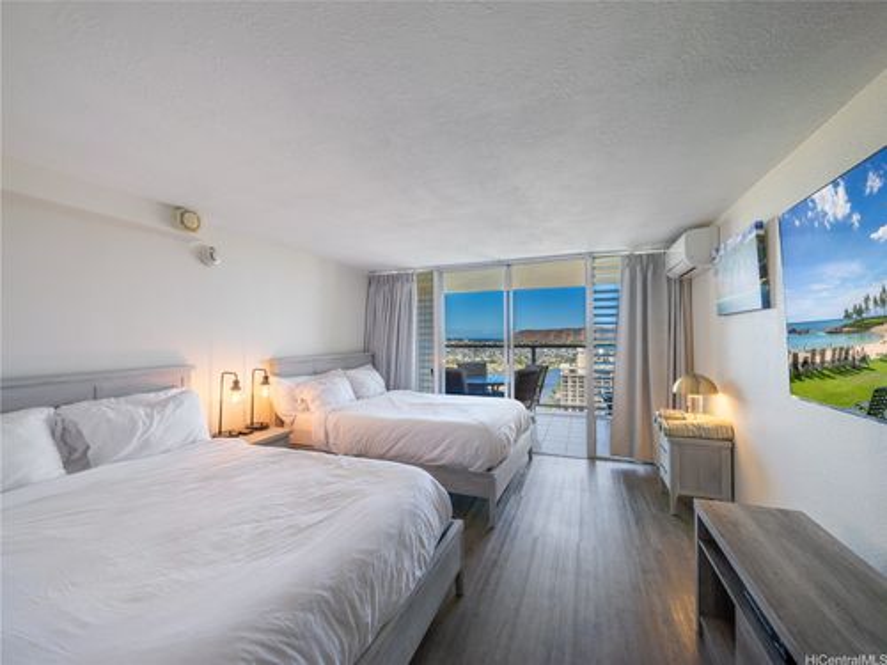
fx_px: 359
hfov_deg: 102.1
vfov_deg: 85.7
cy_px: 332
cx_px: 444
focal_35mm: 14
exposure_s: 1/1250
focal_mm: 7
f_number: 4
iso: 200
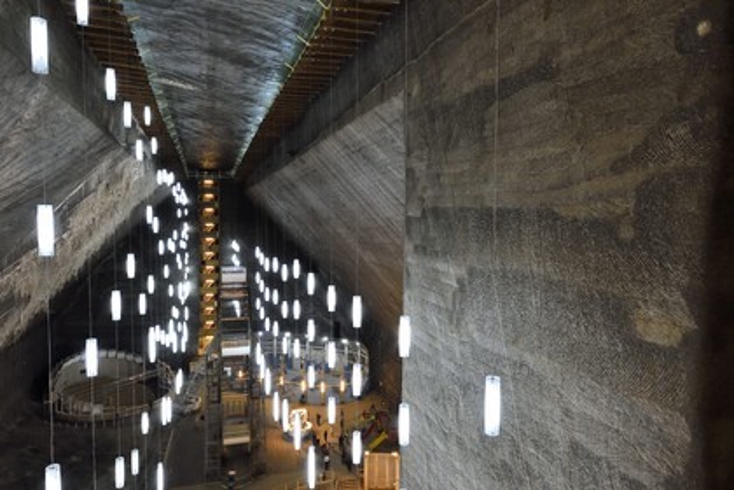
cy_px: 245
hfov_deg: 73.7
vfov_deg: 53.1
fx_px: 489
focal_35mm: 24
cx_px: 367
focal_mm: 24
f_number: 10
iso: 3200
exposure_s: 1/13
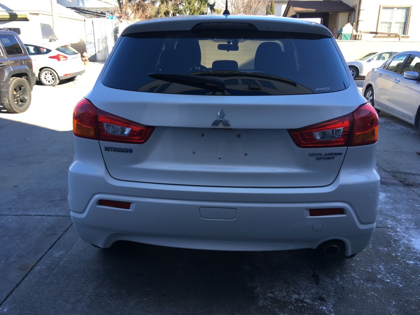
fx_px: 352
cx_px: 210
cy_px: 158
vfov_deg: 48.2
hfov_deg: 61.7
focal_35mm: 29
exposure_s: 1/187
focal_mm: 4.15
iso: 25
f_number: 2.2
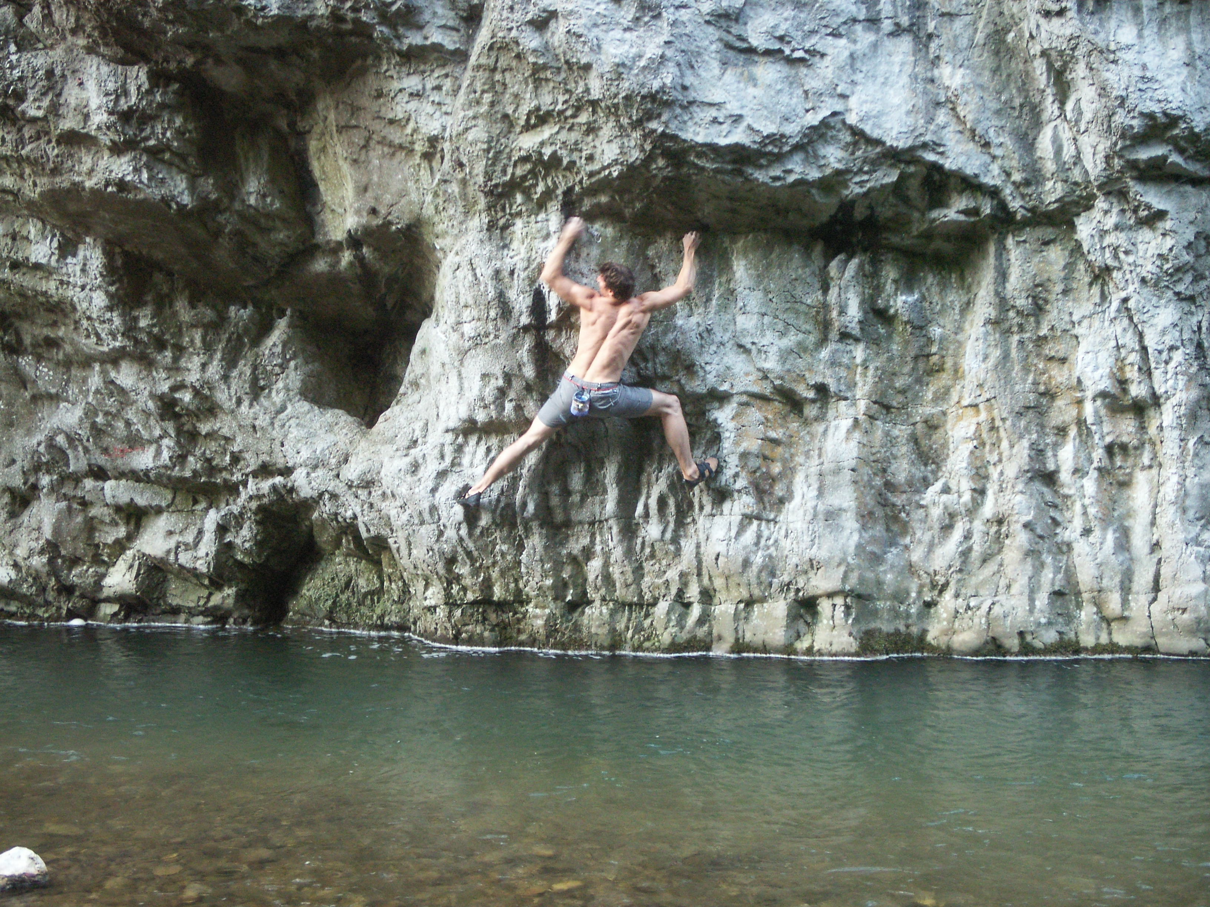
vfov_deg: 27.0
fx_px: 1888
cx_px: 605
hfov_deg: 35.5
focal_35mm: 54
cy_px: 454
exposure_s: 1/15
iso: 160
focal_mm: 11.5
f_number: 3.5
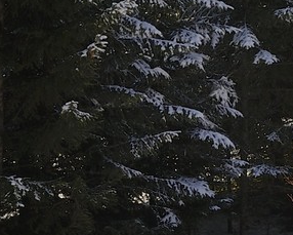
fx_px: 2273
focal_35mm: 262
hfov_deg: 7.1
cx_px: 602
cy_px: -271
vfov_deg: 5.7
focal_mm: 50
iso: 200
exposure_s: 1/160
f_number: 14
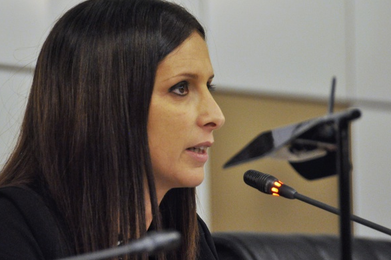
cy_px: 142
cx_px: 173
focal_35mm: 537
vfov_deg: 2.6
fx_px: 5826
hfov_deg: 3.8
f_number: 5.6
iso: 2000
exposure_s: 1/50
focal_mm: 300
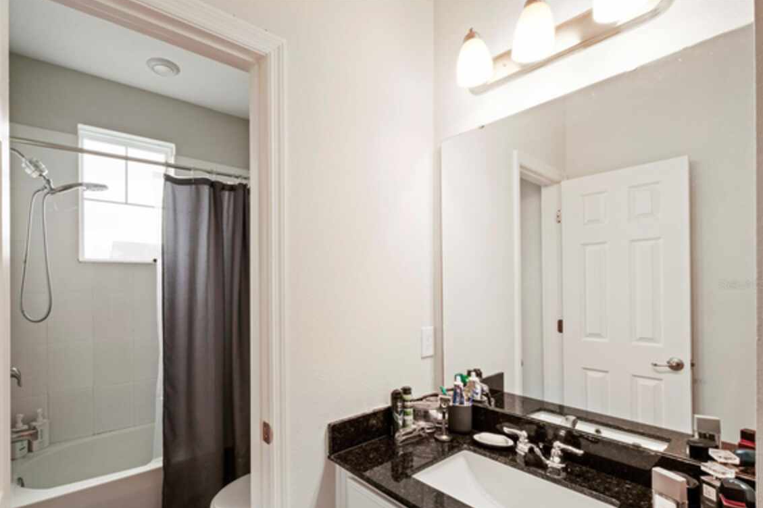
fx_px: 360
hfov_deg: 92.8
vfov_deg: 70.1
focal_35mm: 17
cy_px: 284
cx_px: 335
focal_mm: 10
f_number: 16
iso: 200
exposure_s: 1/2
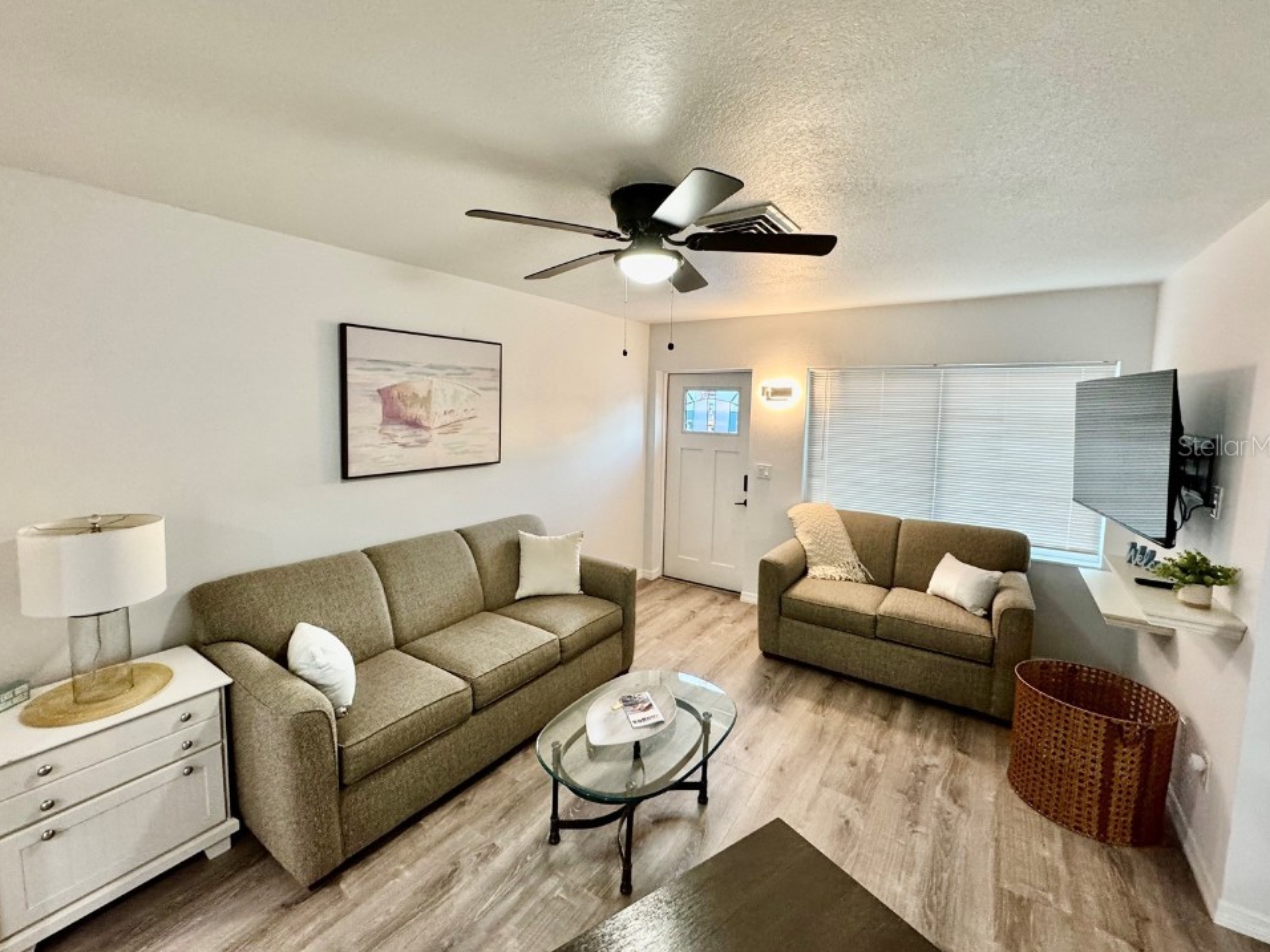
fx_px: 550
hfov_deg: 98.2
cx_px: 623
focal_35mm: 15
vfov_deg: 81.6
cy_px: 445
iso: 250
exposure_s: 1/60
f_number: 2.2
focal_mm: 2.22
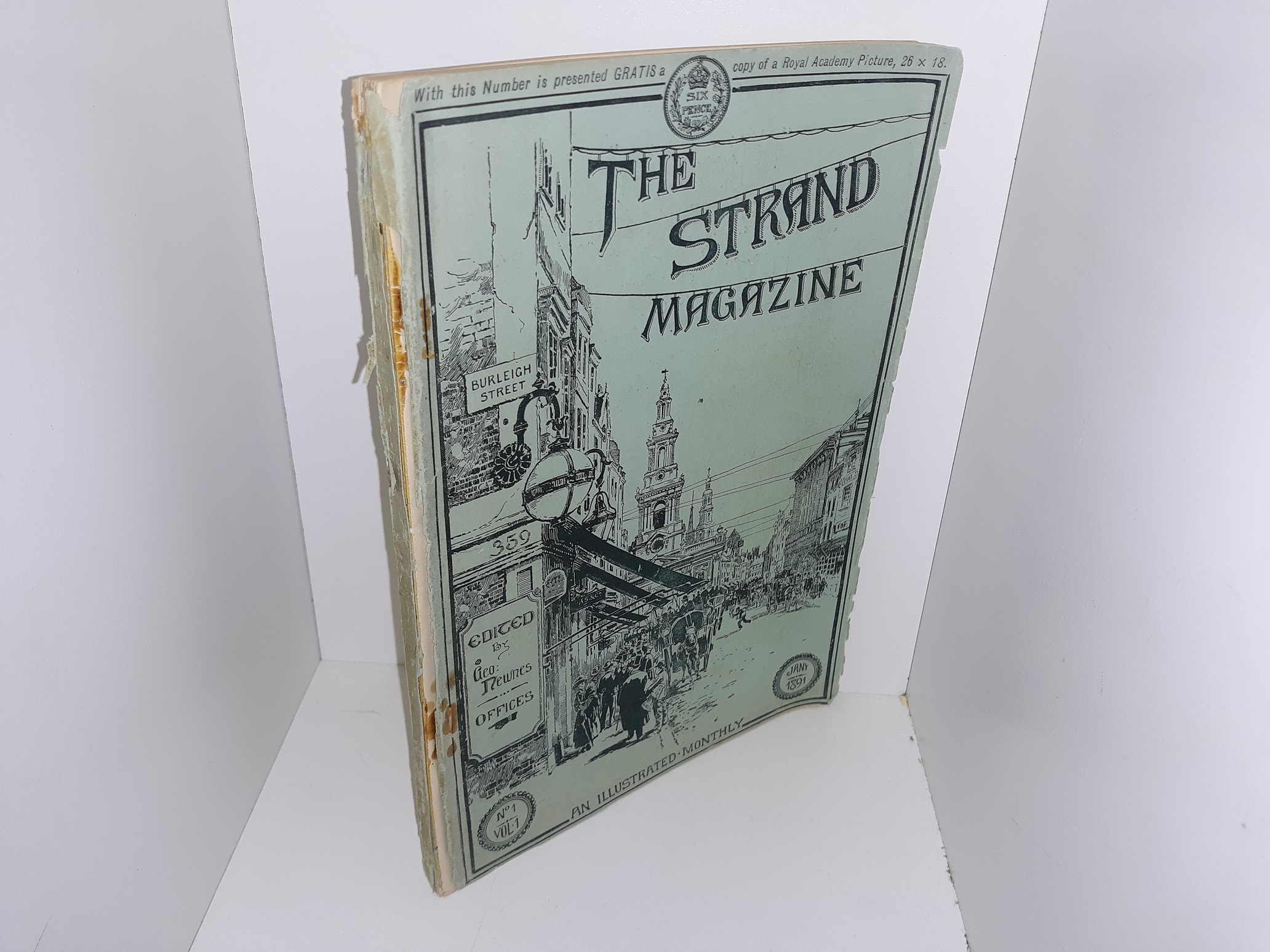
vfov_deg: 49.7
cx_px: 635
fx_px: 1027
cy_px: 476
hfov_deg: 63.4
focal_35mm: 28
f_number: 1.7
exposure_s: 1/129
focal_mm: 3.7
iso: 40
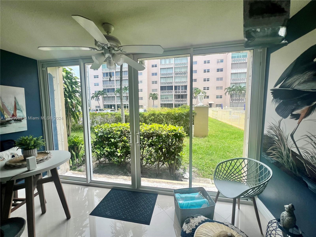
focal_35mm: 13
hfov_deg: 106.2
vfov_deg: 89.9
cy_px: 118
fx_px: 119
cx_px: 158
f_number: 1.8
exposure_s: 1/238
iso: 32
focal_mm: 1.57
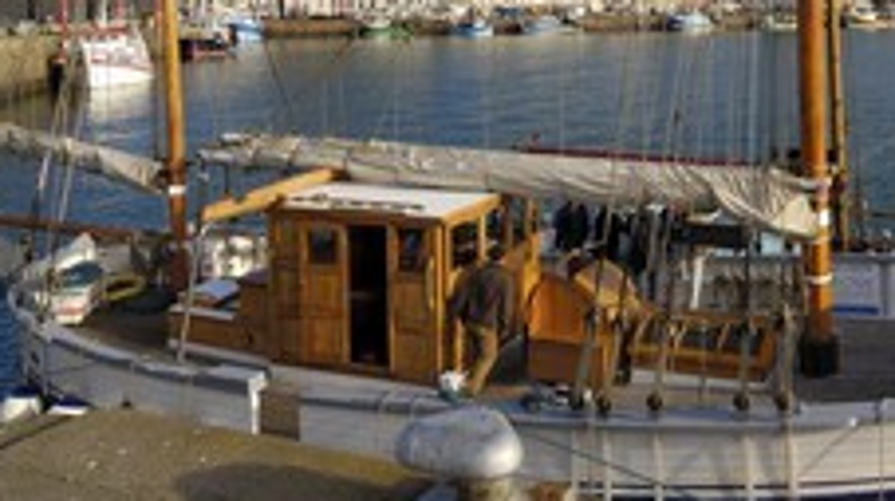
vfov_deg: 31.9
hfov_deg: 54.0
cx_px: 676
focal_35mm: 35
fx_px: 830
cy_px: 47
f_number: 10
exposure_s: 1/100
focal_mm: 12
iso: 100
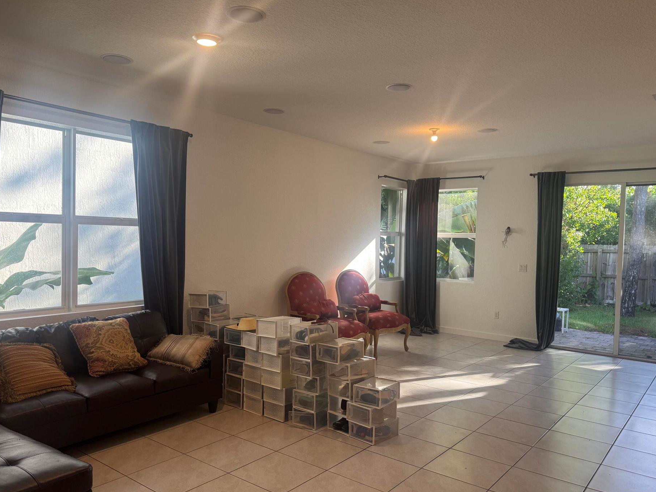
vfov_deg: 51.3
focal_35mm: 27
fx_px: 512
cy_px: 257
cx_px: 313
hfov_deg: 65.3
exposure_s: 1/120
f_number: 1.78
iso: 100
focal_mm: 6.76
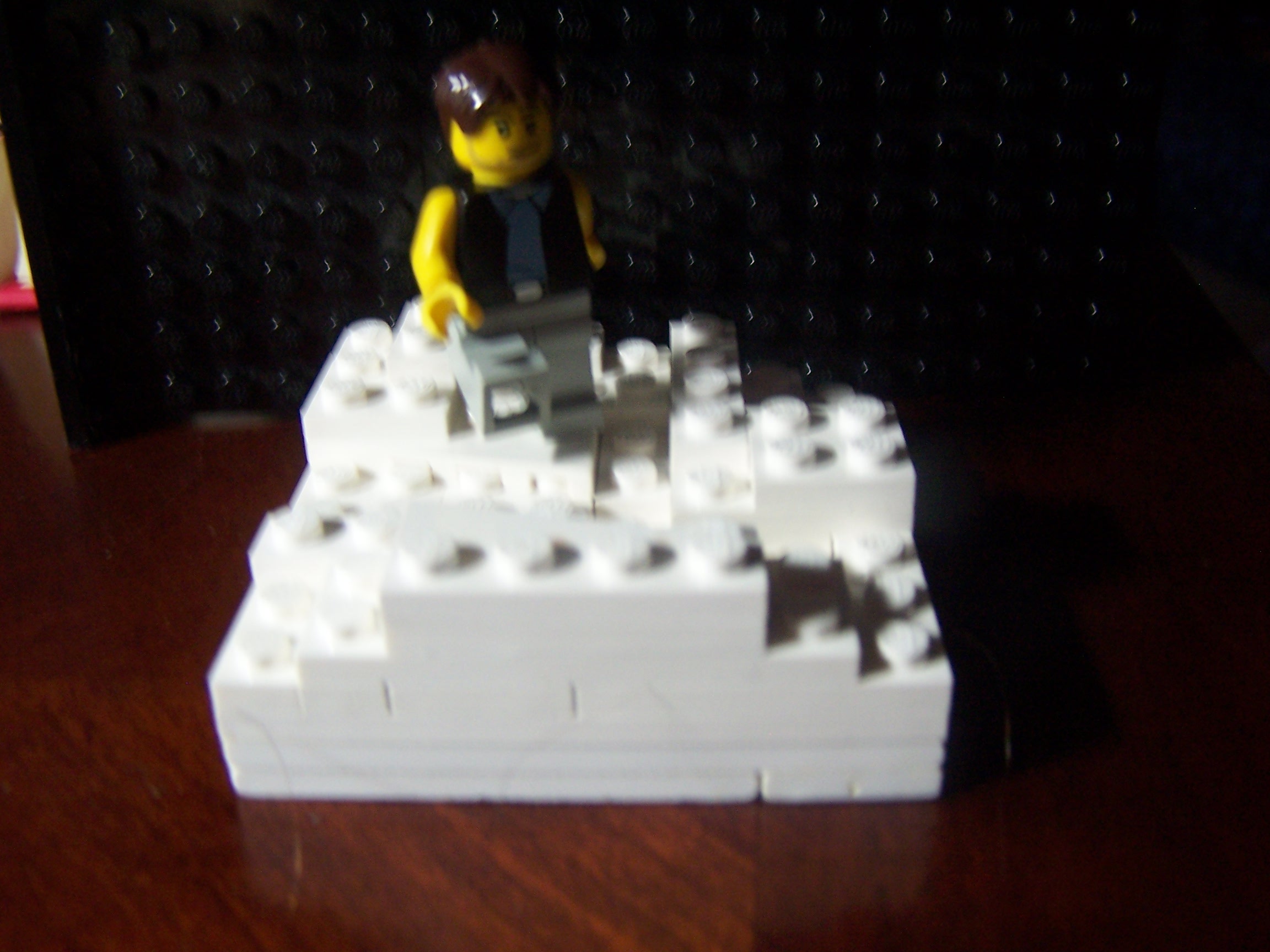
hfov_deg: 49.0
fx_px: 1394
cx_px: 635
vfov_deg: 37.7
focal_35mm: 38
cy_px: 476
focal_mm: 6.3
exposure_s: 1/8
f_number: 2.8
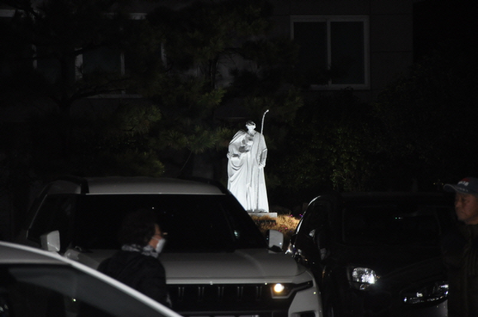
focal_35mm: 158
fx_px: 2088
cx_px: 239
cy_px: 158
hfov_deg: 13.1
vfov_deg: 8.7
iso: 800
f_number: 5.6
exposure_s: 1/60
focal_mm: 105
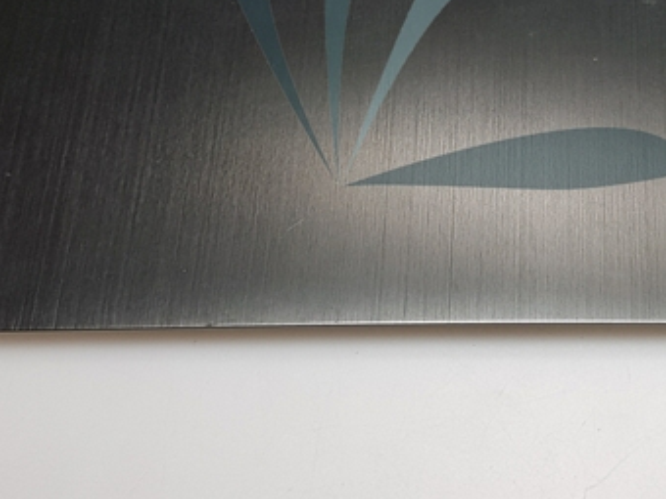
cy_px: -61
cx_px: 537
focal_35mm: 77
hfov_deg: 24.9
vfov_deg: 18.4
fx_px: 1481
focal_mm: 4.2
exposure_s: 1/50
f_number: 1.7
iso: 40
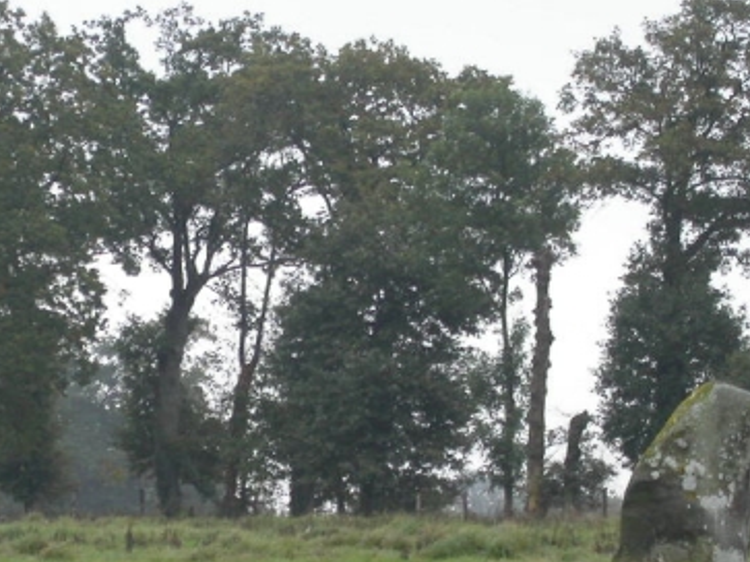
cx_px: 124
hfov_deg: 7.1
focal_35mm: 280
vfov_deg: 5.3
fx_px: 6065
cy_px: 376
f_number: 5
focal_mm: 30.9
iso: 100
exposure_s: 1/60.3
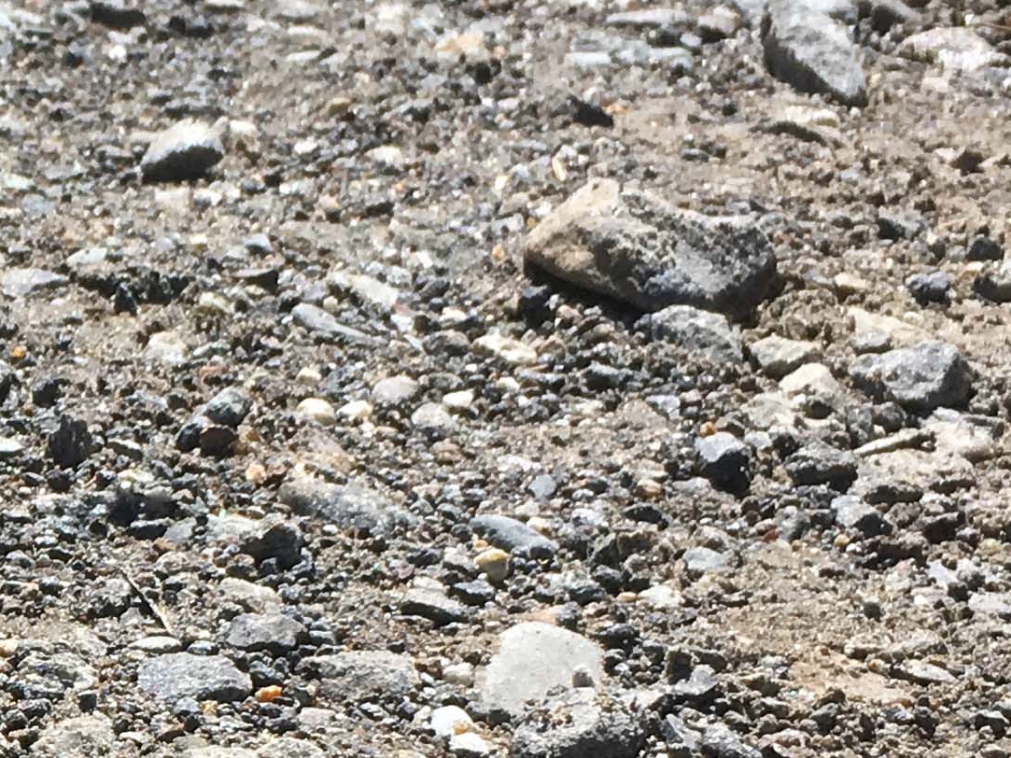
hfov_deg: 17.0
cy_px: 796
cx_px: -360
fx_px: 3154
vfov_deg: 13.5
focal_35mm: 108
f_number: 2.2
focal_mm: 4.15
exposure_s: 1/1508
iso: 25
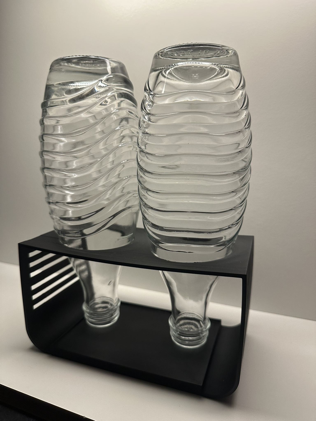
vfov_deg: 71.6
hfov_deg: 56.8
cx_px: 158
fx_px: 292
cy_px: 210
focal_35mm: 24
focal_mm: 6.86
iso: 250
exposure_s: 1/118
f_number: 1.78
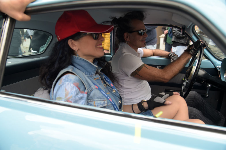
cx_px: 113
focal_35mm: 27
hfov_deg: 67.4
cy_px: 75
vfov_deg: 47.9
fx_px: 169
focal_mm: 27
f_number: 5
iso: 200
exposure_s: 1/160
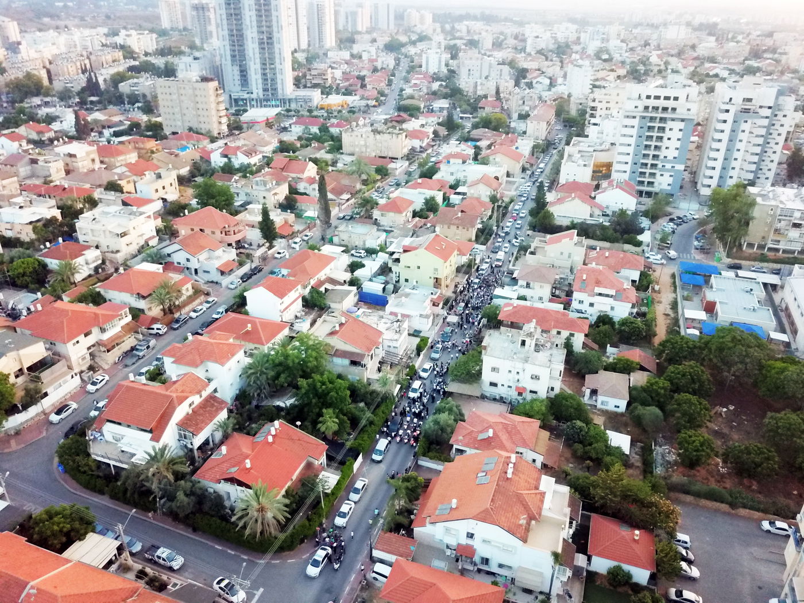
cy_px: 302
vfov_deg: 53.1
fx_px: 604
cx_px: 402
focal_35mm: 26
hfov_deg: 67.3
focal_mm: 4.73
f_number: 2.2
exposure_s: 1/500
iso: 1600
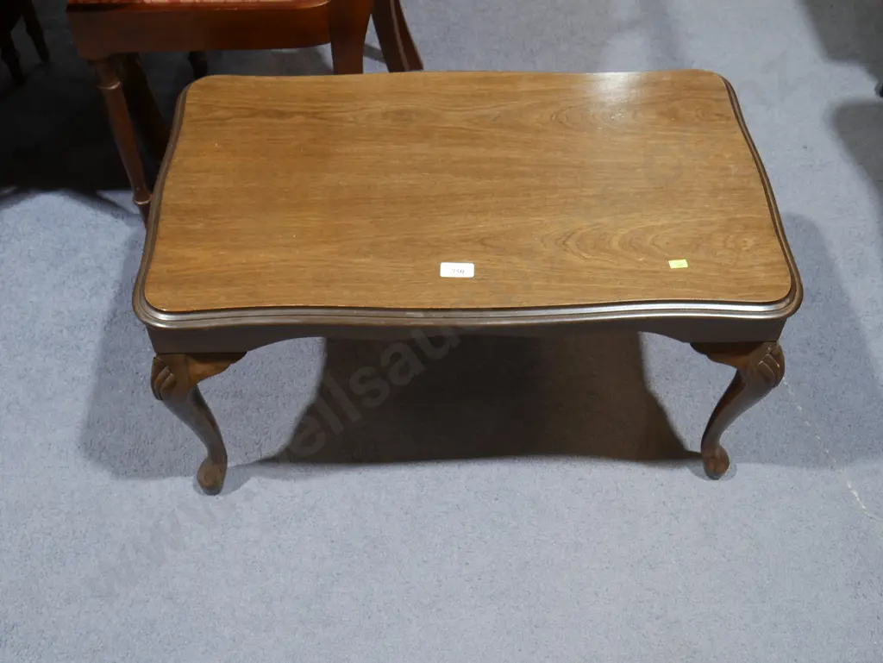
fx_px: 1021
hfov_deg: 46.8
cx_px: 442
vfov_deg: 36.0
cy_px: 332
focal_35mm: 40
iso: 640
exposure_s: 1/60
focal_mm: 20
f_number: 4.4
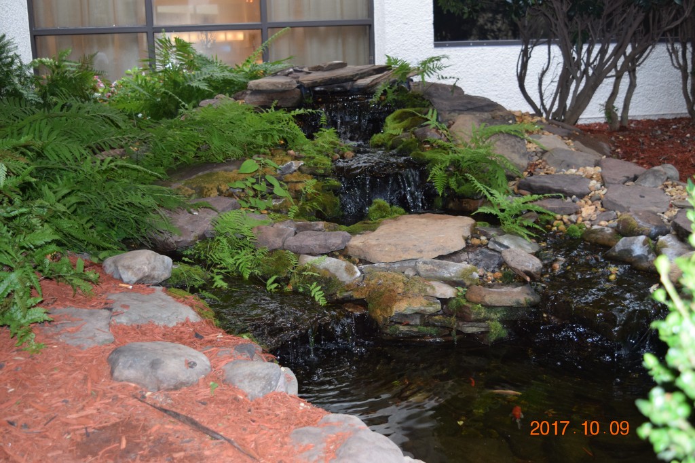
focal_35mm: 44
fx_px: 839
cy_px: 232
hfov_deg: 45.0
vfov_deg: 30.8
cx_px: 348
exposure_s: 1/80
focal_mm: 29
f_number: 4.5
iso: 800
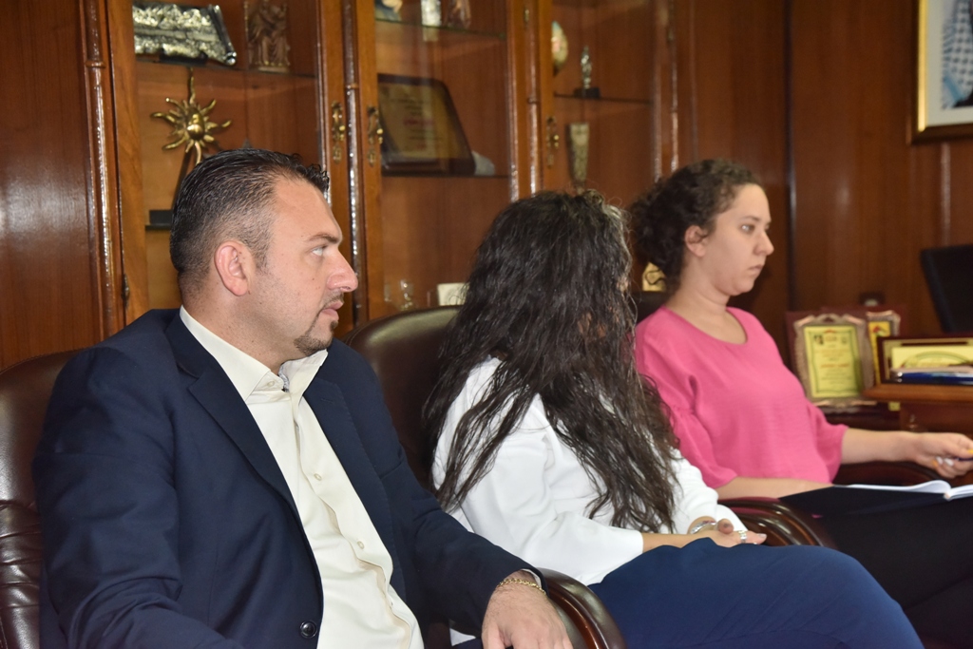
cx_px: 486
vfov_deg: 21.9
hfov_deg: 32.4
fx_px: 1676
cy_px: 324
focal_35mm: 62
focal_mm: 62
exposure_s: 1/200
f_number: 6.3
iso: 2500
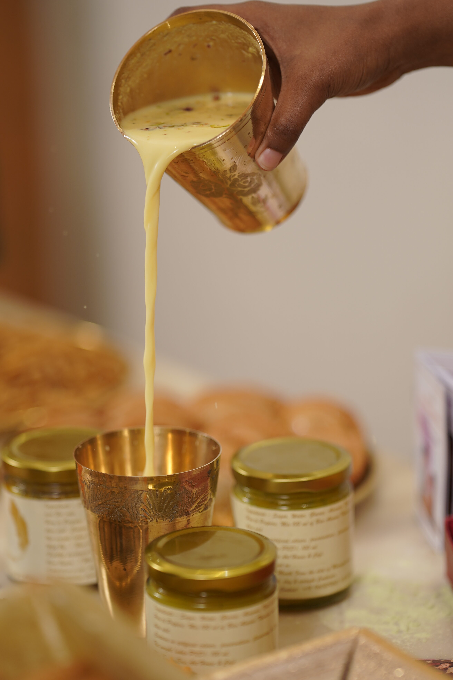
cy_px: 340
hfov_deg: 10.8
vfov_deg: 16.1
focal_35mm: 127
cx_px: 226
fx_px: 2397
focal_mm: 85
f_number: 1.4
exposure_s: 1/320
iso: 160
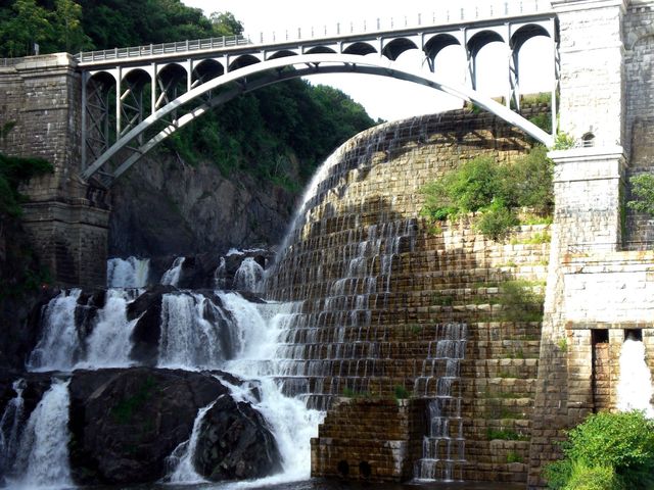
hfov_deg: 30.7
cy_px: 245
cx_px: 327
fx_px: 1190
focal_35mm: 63
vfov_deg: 23.3
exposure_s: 1/100
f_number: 4
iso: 50
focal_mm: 10.4
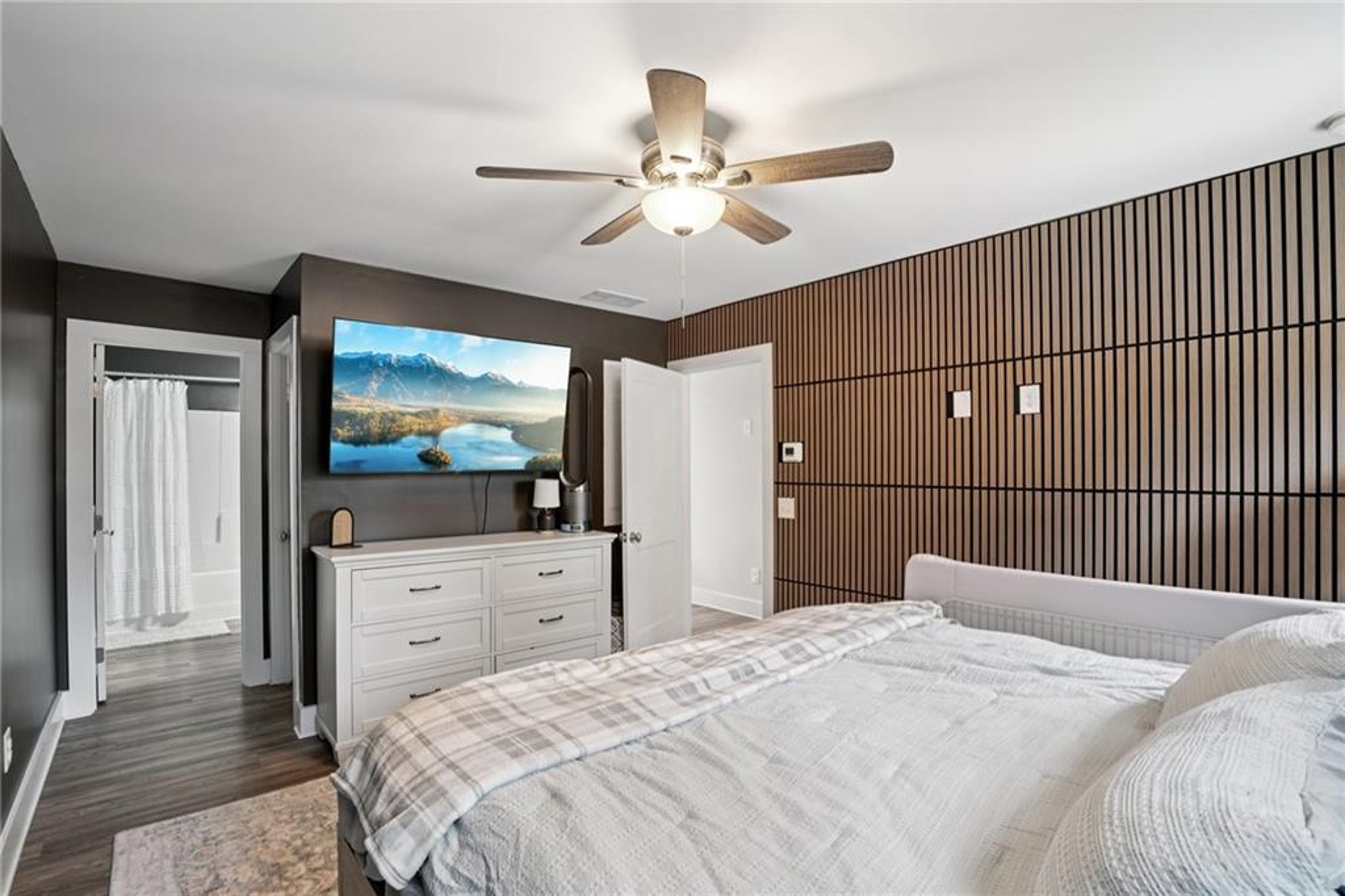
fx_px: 598
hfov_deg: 96.8
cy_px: 448
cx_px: 672
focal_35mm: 16
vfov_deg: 73.7
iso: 400
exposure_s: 1/2
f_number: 8
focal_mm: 16
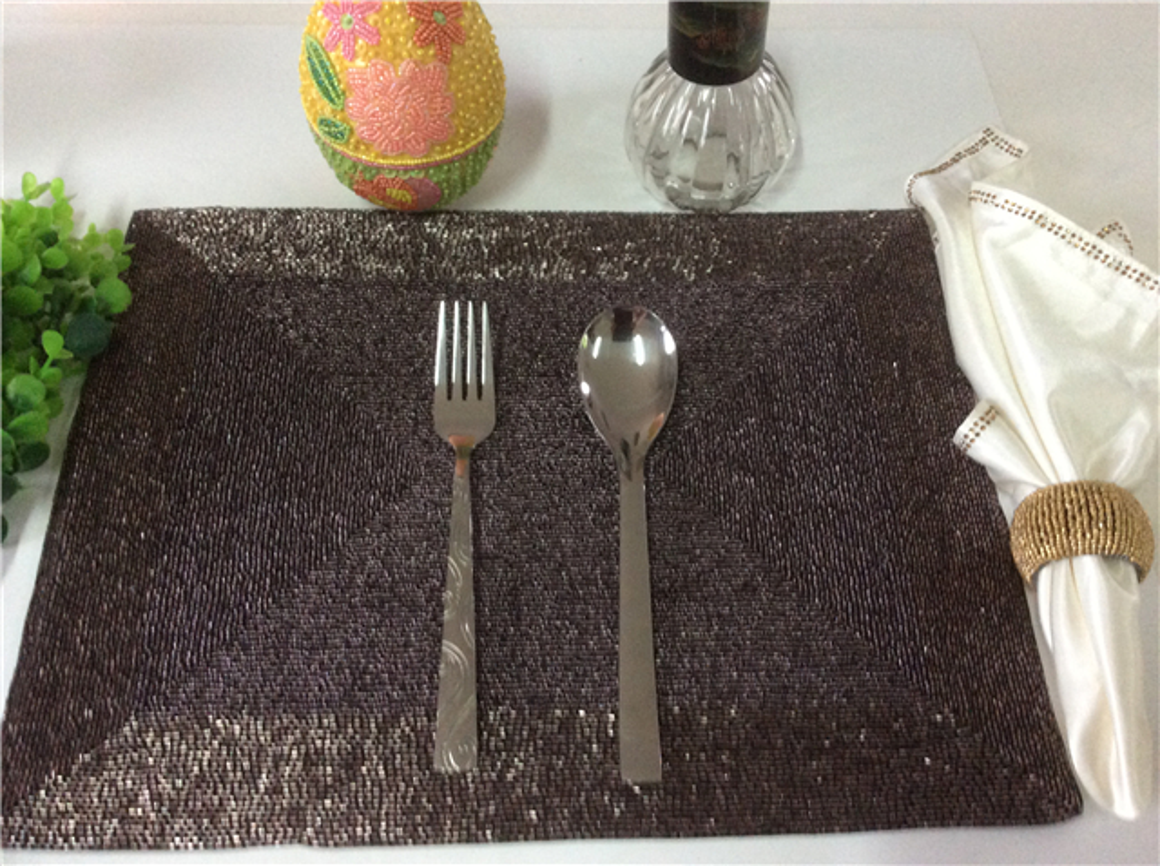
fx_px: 1071
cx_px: 580
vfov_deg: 44.1
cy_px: 433
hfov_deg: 56.9
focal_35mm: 32
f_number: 2.4
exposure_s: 1/25
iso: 200
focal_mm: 3.3
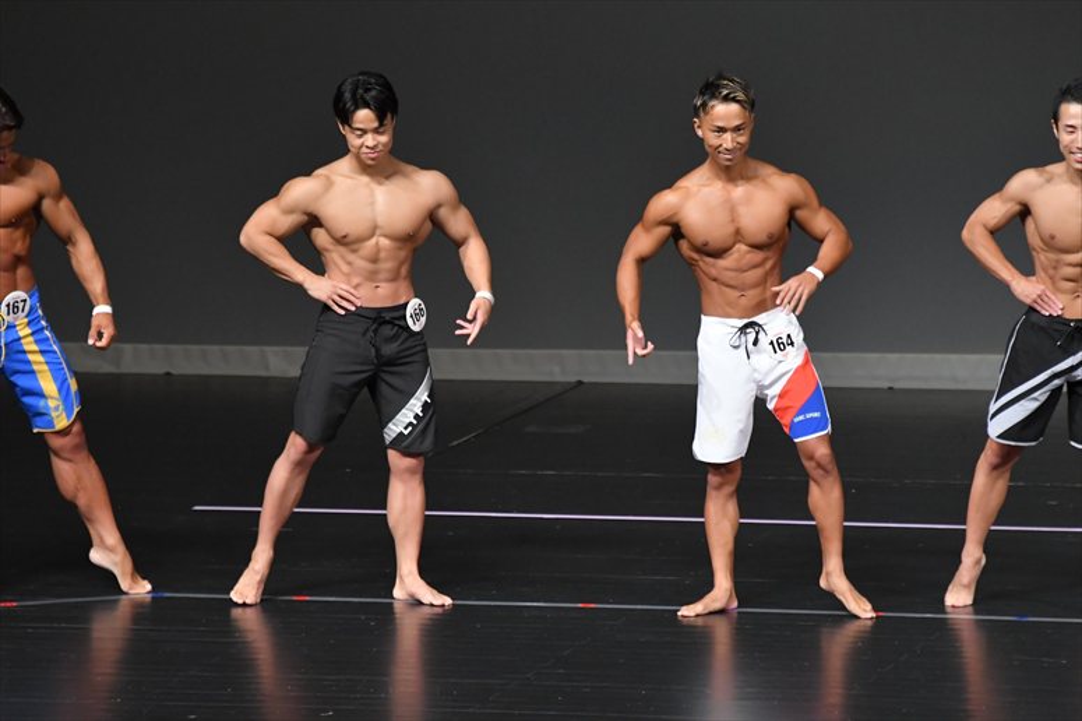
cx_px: 541
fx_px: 9463
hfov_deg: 6.5
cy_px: 360
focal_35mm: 315
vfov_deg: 4.4
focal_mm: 210
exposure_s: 1/400
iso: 4000
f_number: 5.6
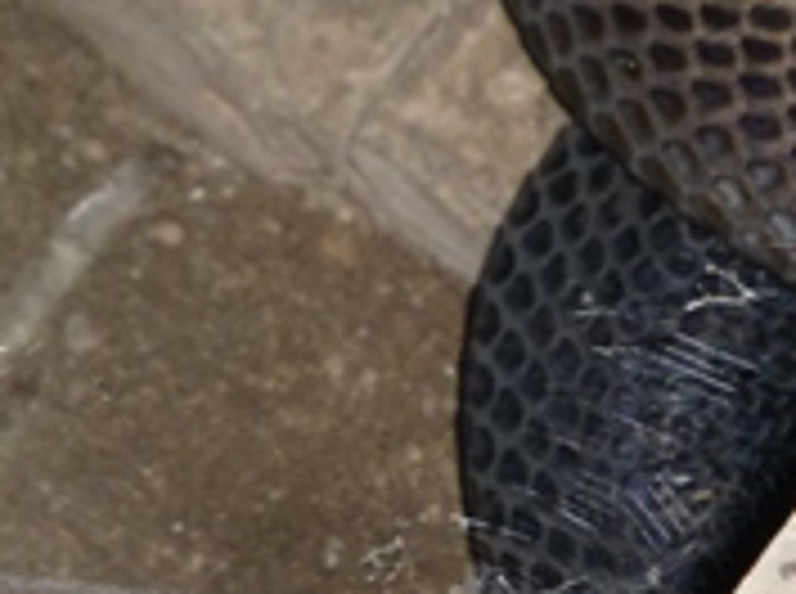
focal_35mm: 342
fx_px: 7848
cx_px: 223
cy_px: -18
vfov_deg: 4.3
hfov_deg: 5.8
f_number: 5.3
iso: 320
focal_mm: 20.6
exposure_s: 1/60
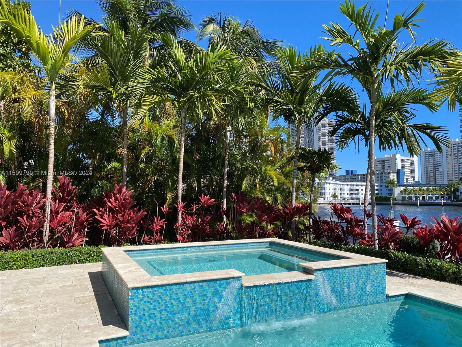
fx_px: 347
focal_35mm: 26
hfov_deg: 67.3
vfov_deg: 53.1
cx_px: 231
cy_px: 174
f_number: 1.8
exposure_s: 1/2315
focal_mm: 4.25
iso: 32
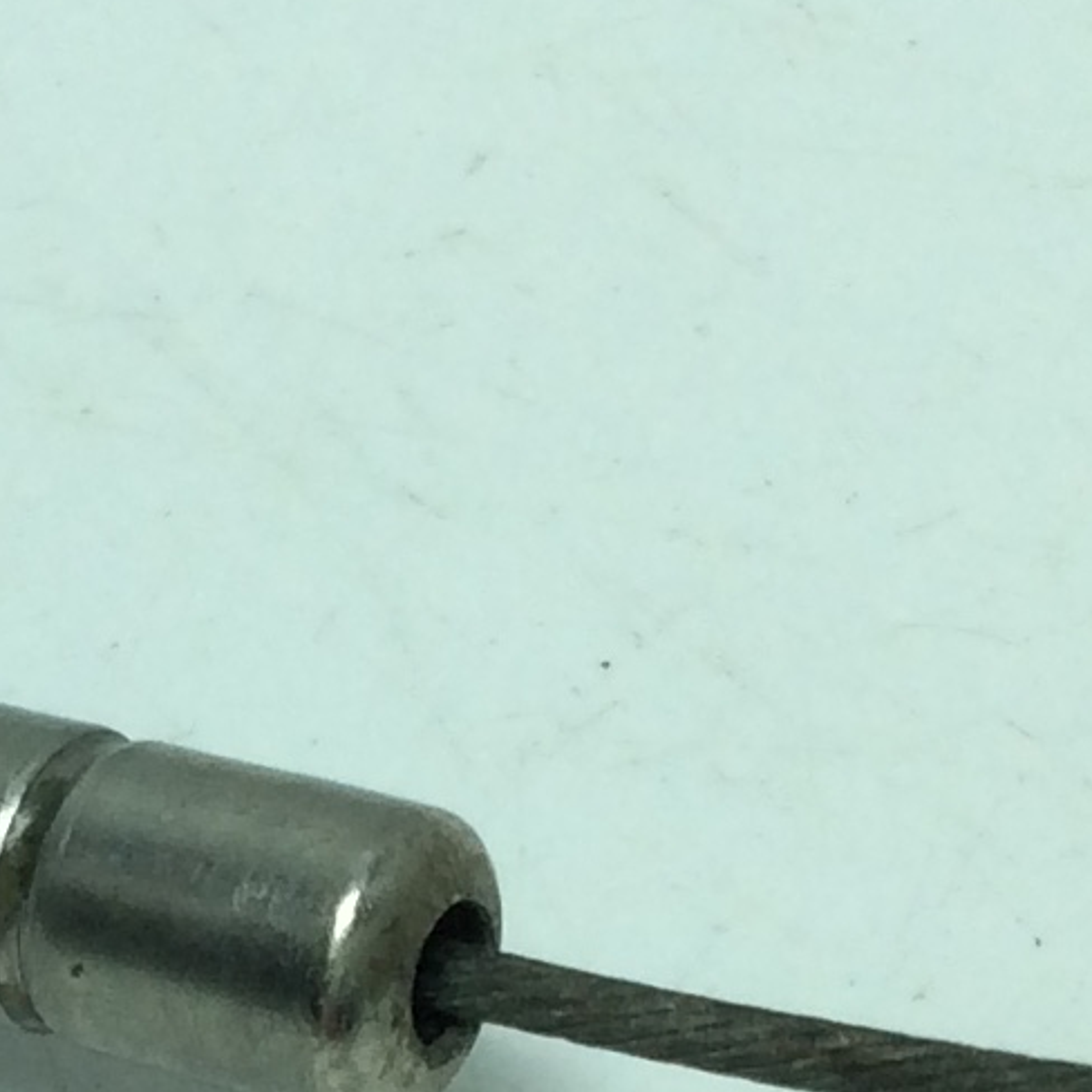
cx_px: -116
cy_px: 1041
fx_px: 5354
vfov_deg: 11.5
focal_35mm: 150
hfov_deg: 11.5
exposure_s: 1/697
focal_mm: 3.3
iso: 32
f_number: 2.4
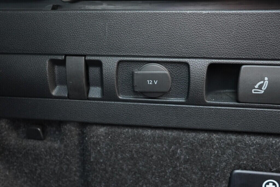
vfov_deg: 36.9
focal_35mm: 36
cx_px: 140
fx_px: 280
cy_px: 94
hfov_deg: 53.1
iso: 1000
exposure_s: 1/40
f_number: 2.8
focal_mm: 24
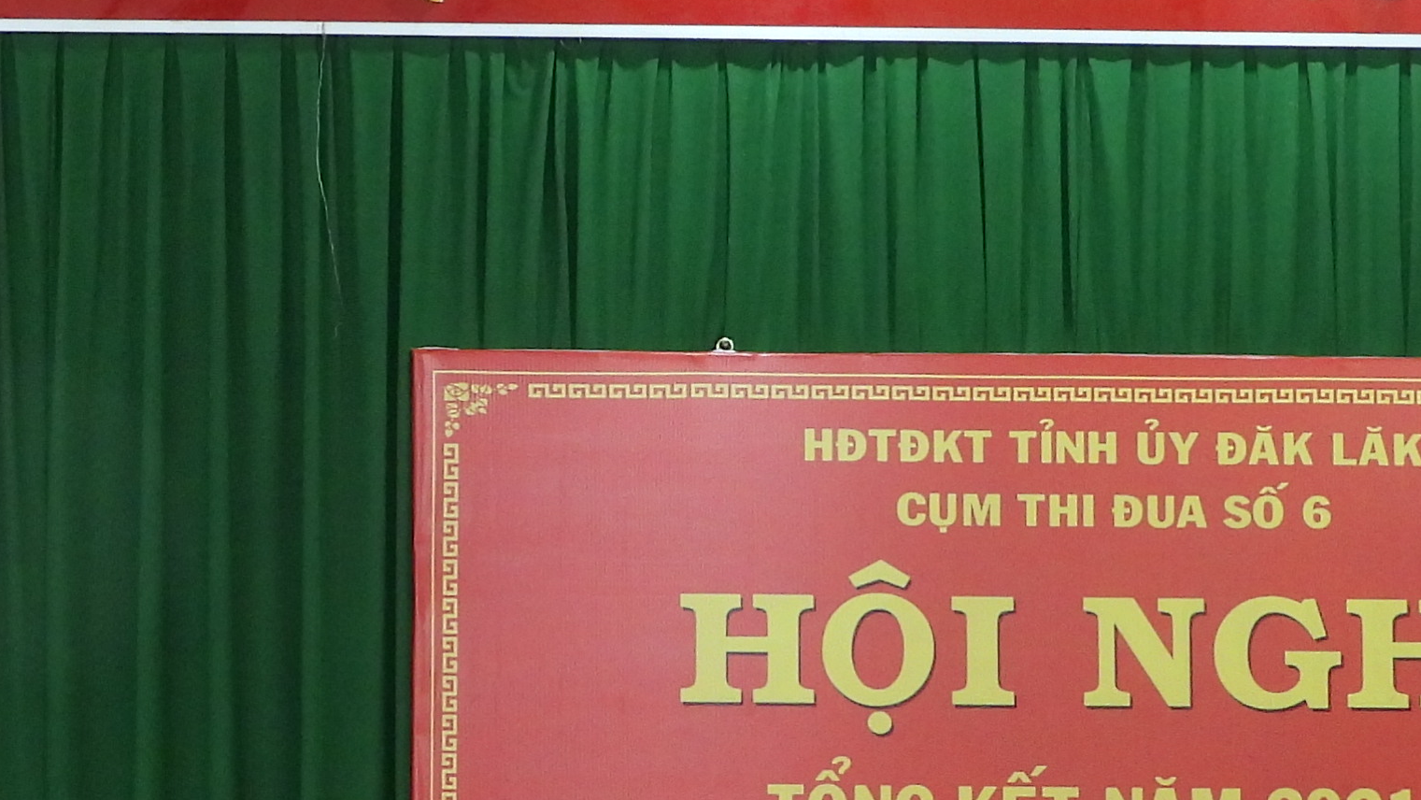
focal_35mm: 198
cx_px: 131
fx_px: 7461
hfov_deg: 10.8
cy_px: 322
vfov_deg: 6.1
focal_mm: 10.7
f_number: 3.5
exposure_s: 1/20
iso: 400
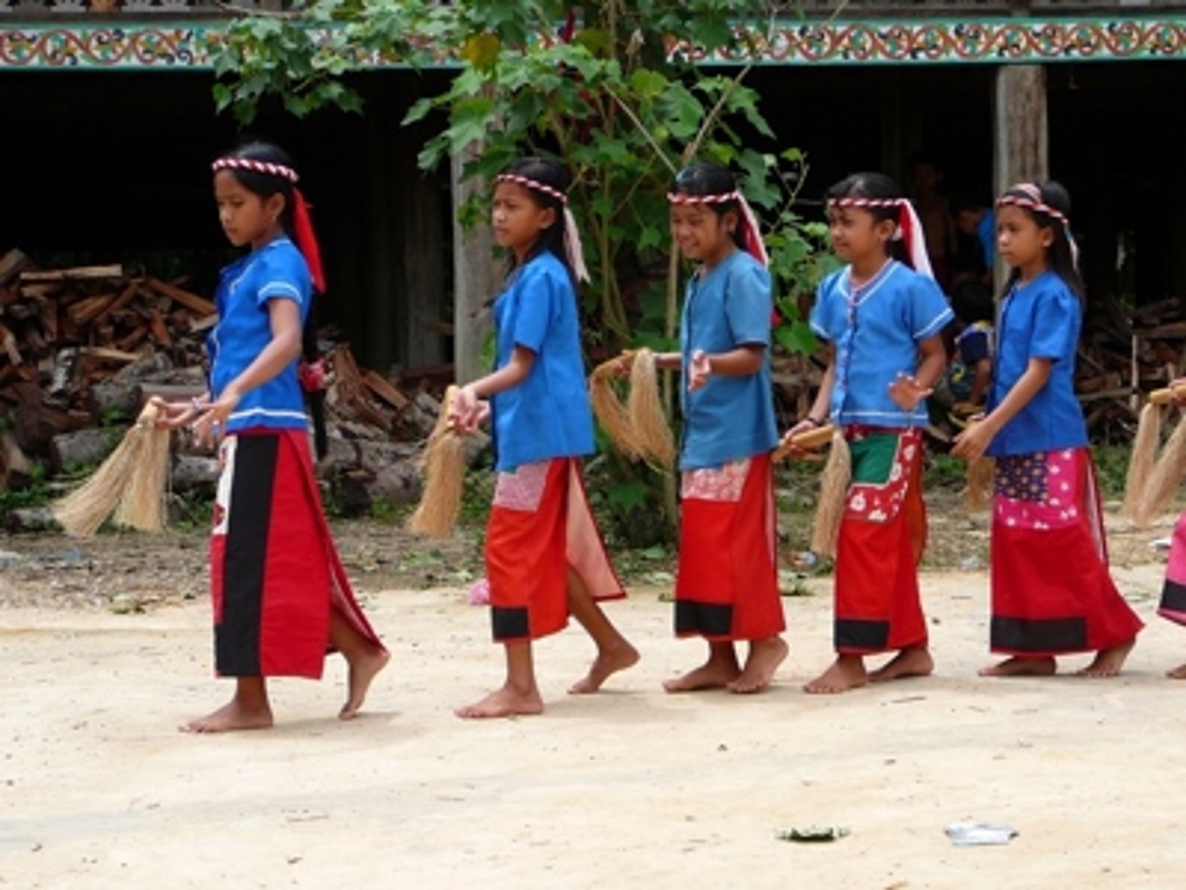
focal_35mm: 87
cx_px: 593
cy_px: 445
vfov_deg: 17.0
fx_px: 2981
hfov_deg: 22.5
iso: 80
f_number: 3.8
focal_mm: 13
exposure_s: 1/400
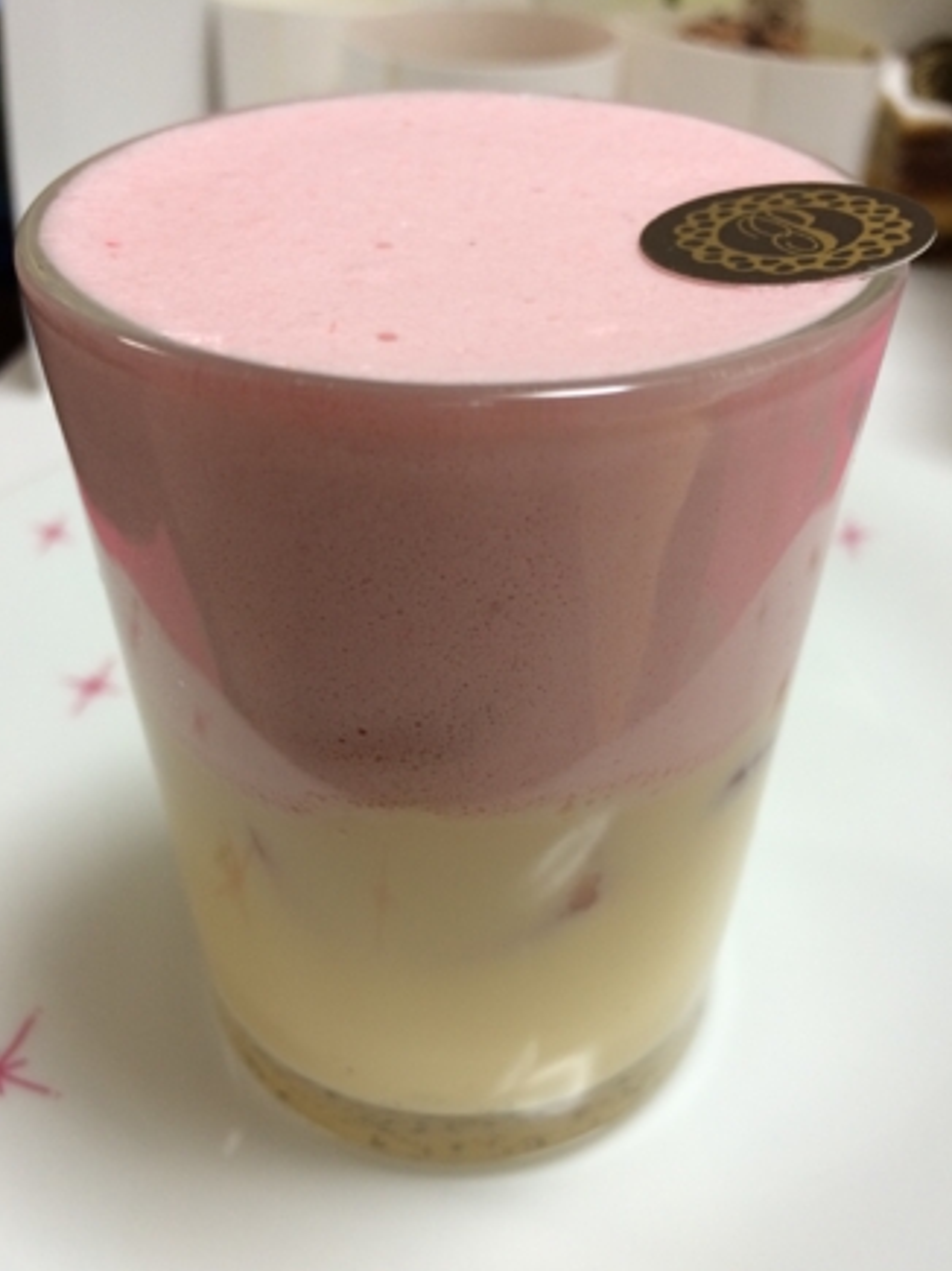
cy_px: 652
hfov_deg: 46.8
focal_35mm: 30
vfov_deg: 60.0
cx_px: 482
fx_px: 1101
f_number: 2.2
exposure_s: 1/33
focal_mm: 4.15
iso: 80
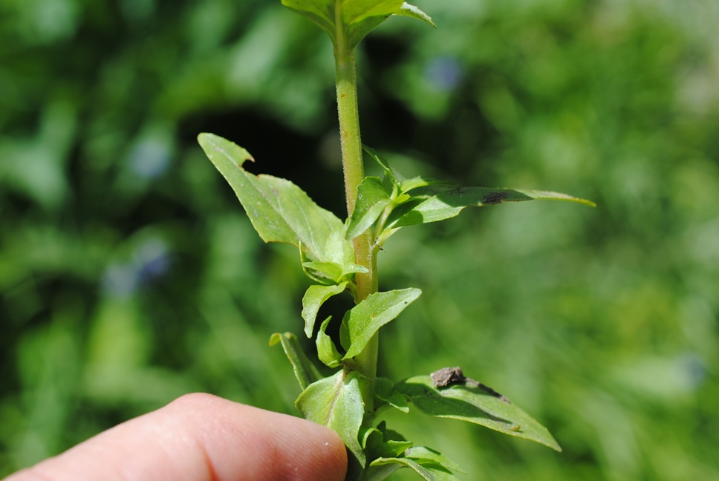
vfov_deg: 22.7
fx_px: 1200
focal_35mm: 60
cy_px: 240
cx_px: 360
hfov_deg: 33.4
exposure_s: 1/200
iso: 100
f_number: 7.1
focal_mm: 40
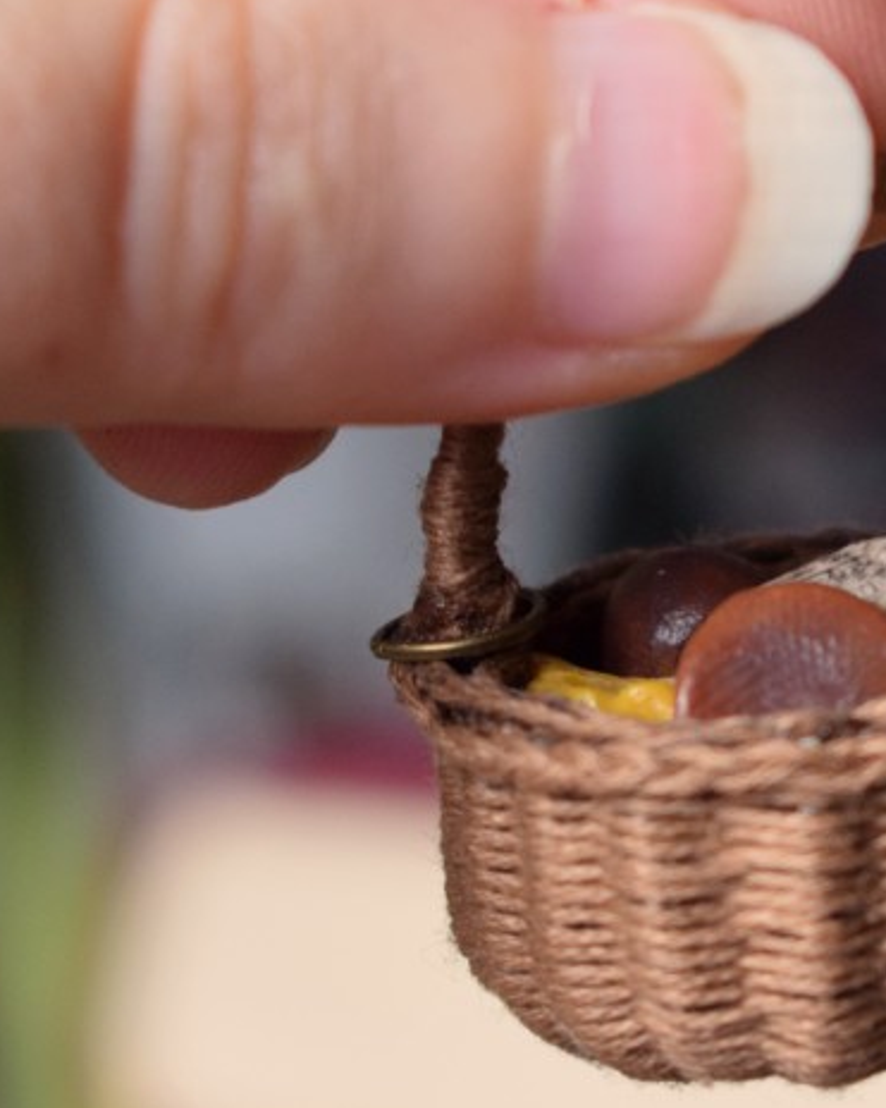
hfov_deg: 8.0
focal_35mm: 192
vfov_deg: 10.1
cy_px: 585
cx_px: 752
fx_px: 6301
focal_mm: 55
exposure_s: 1/60
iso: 1400
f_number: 5.6
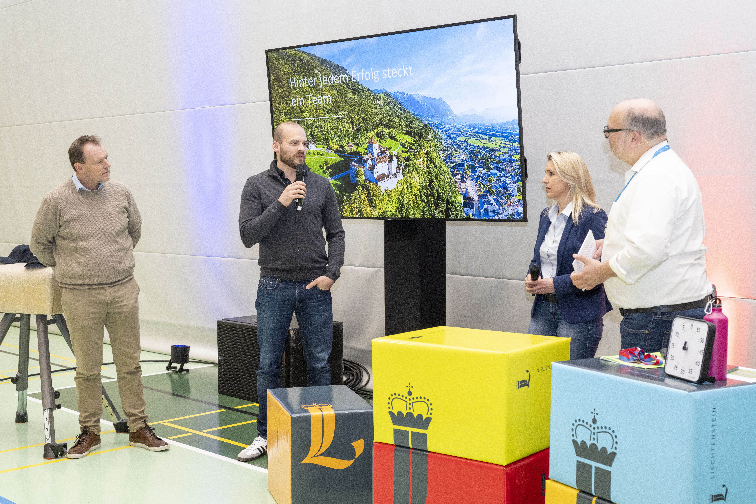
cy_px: 252
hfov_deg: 43.6
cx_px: 378
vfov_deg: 29.9
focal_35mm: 45
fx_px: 945
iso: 1250
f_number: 5.6
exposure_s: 1/125
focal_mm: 45
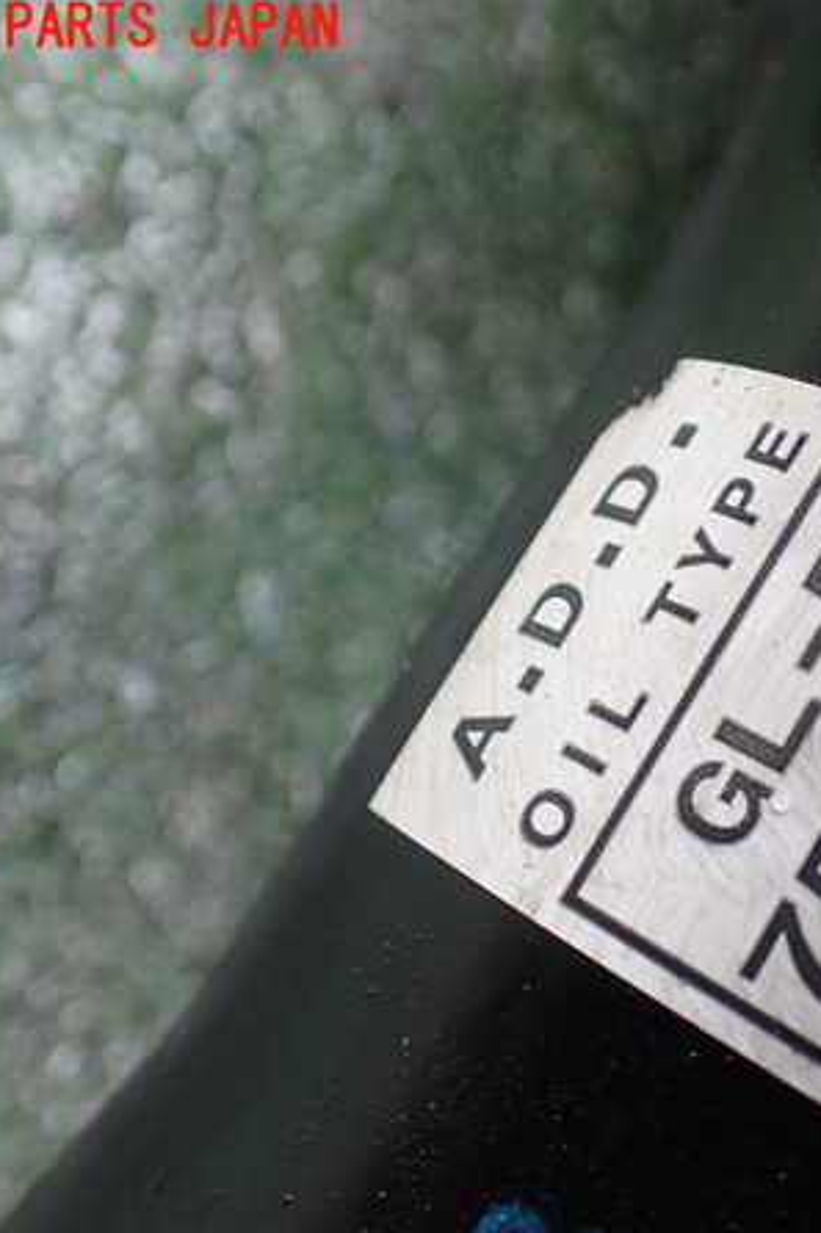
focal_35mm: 42
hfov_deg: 31.0
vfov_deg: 46.4
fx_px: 1438
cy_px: 616
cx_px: 666
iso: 200
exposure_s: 1/125
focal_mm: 5.4
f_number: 2.3
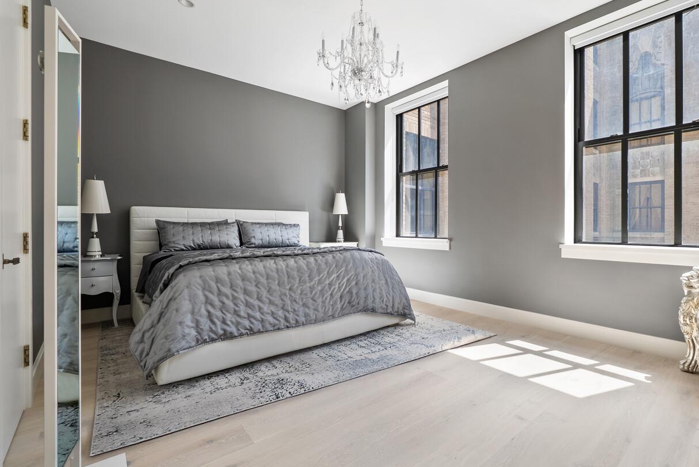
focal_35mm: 16
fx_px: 311
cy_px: 225
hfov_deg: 96.0
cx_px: 403
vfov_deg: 73.8
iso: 200
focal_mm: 13
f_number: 6.3
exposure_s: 1/15
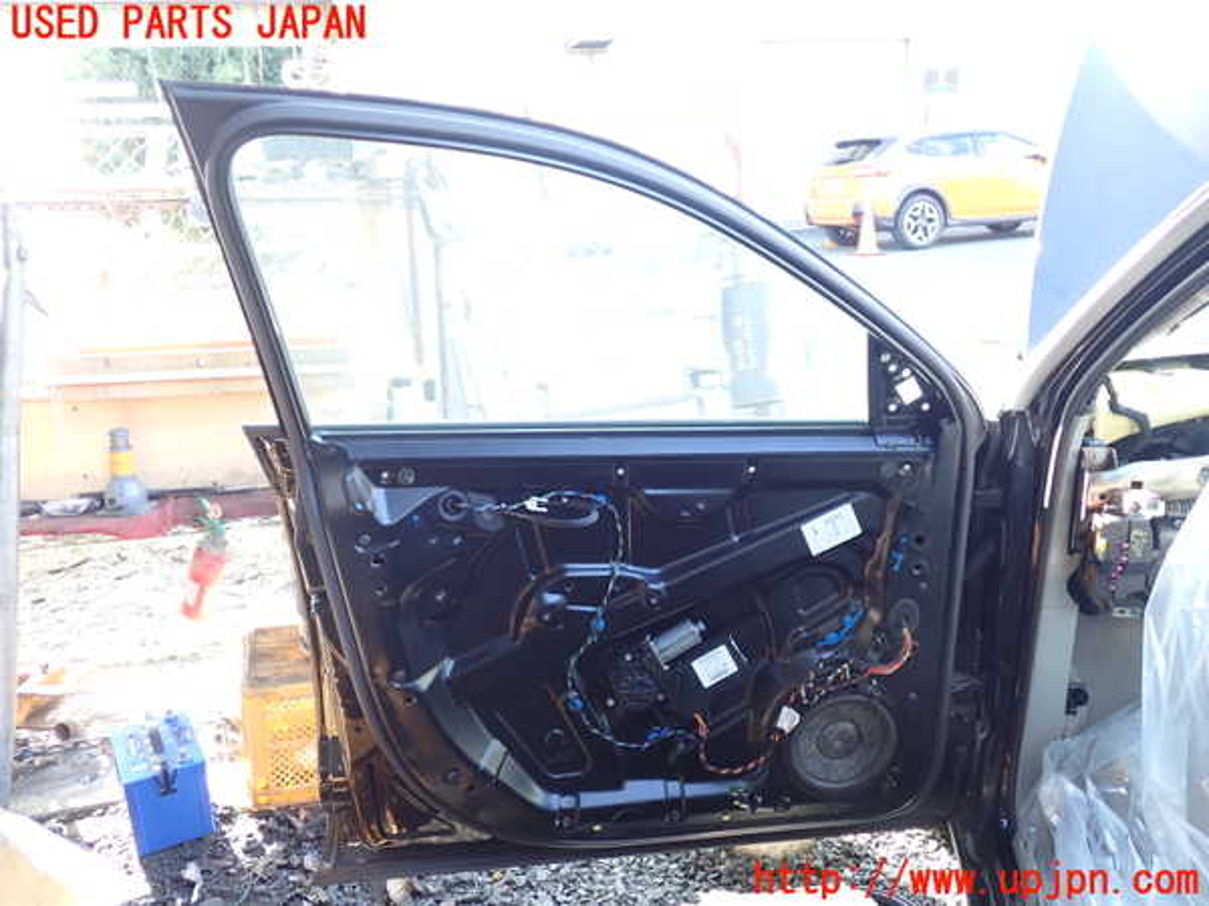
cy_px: 453
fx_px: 1048
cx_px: 604
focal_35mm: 30
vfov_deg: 46.8
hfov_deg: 60.0
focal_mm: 5.4
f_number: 2.3
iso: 160
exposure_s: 1/60
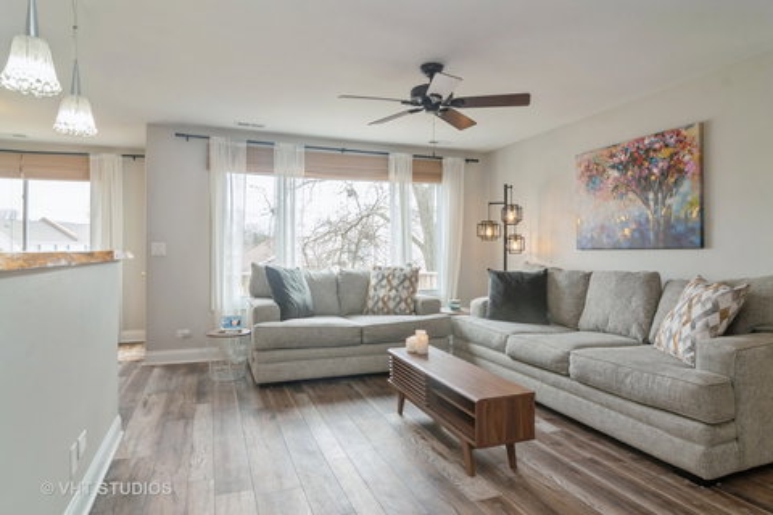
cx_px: 386
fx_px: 451
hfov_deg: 81.2
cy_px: 258
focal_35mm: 21
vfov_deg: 59.5
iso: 200
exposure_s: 1/10
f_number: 8
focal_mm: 14
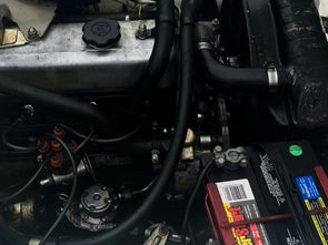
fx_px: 597
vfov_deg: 23.2
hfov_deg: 30.6
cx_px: 116
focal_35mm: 63
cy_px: 96
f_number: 2.2
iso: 25
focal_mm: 4.15
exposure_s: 1/739
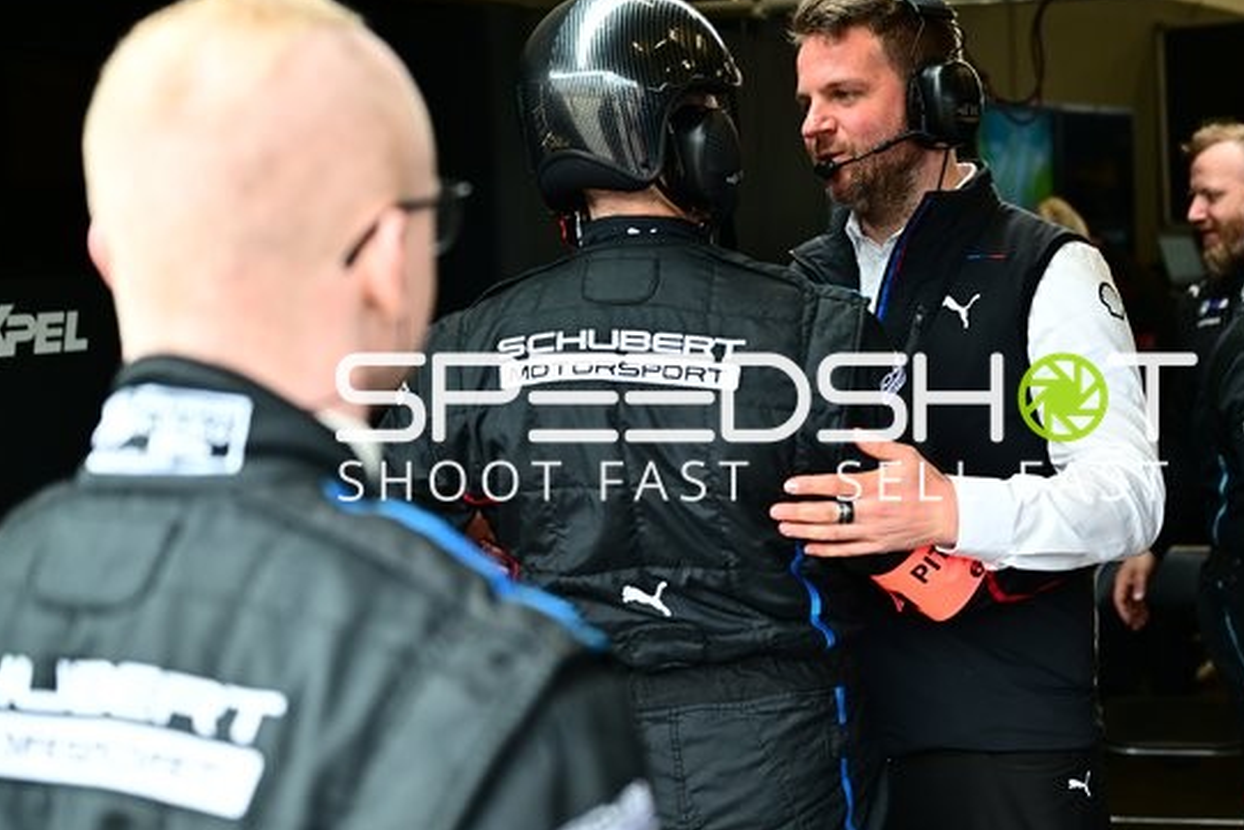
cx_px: 794
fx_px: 2350
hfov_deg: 29.5
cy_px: 433
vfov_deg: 20.0
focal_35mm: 68
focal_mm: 46
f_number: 2.8
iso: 1250
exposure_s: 1/640
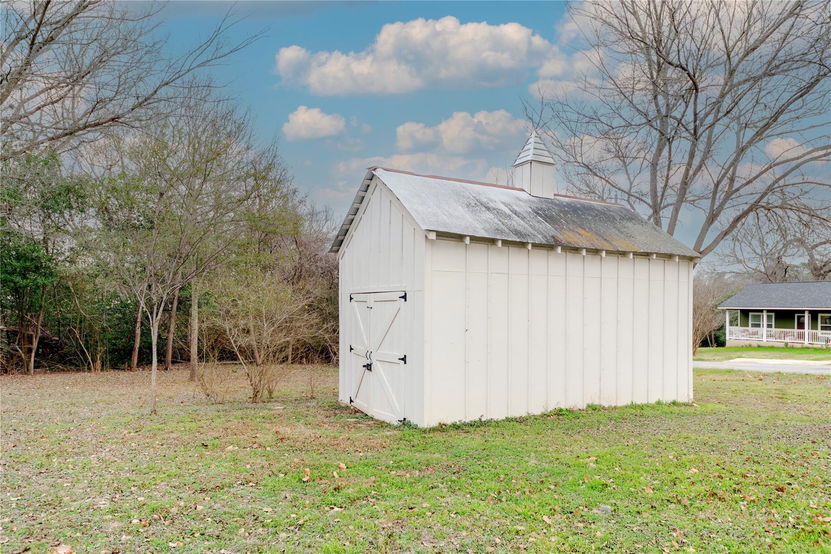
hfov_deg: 73.7
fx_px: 554
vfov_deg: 53.1
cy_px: 277
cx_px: 416
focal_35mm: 24
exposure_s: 1/160
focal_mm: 24
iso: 500
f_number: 4
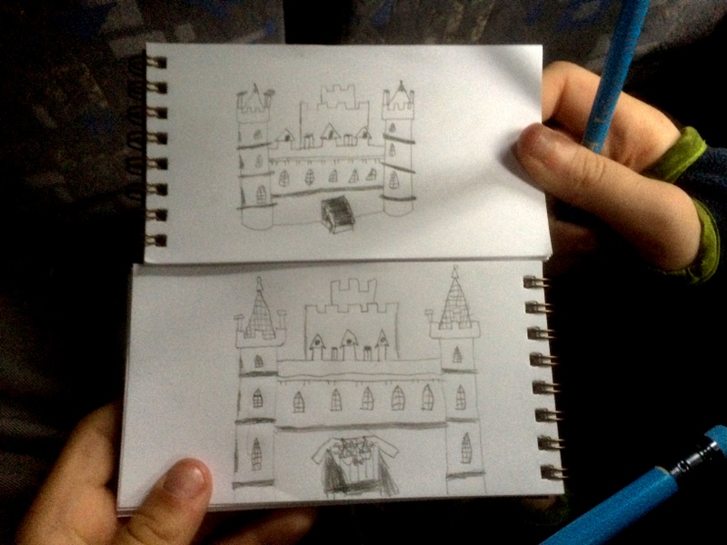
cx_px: 364
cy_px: 272
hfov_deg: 60.0
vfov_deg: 46.8
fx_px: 630
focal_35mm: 30
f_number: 2.2
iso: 250
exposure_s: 1/30
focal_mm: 4.12
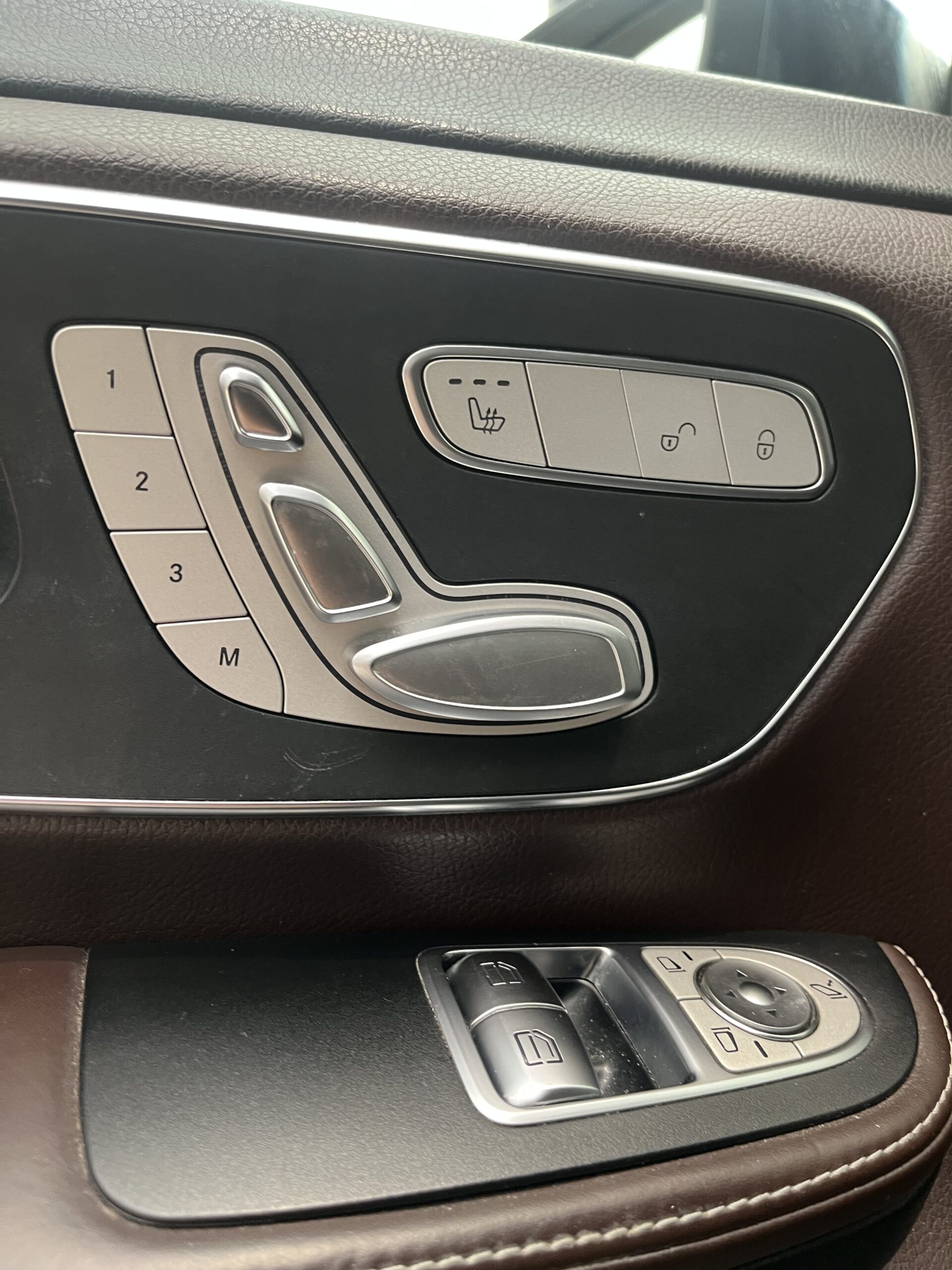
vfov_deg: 67.3
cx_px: 476
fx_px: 953
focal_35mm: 26
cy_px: 635
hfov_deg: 53.1
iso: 160
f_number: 1.6
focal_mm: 5.1
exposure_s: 1/60
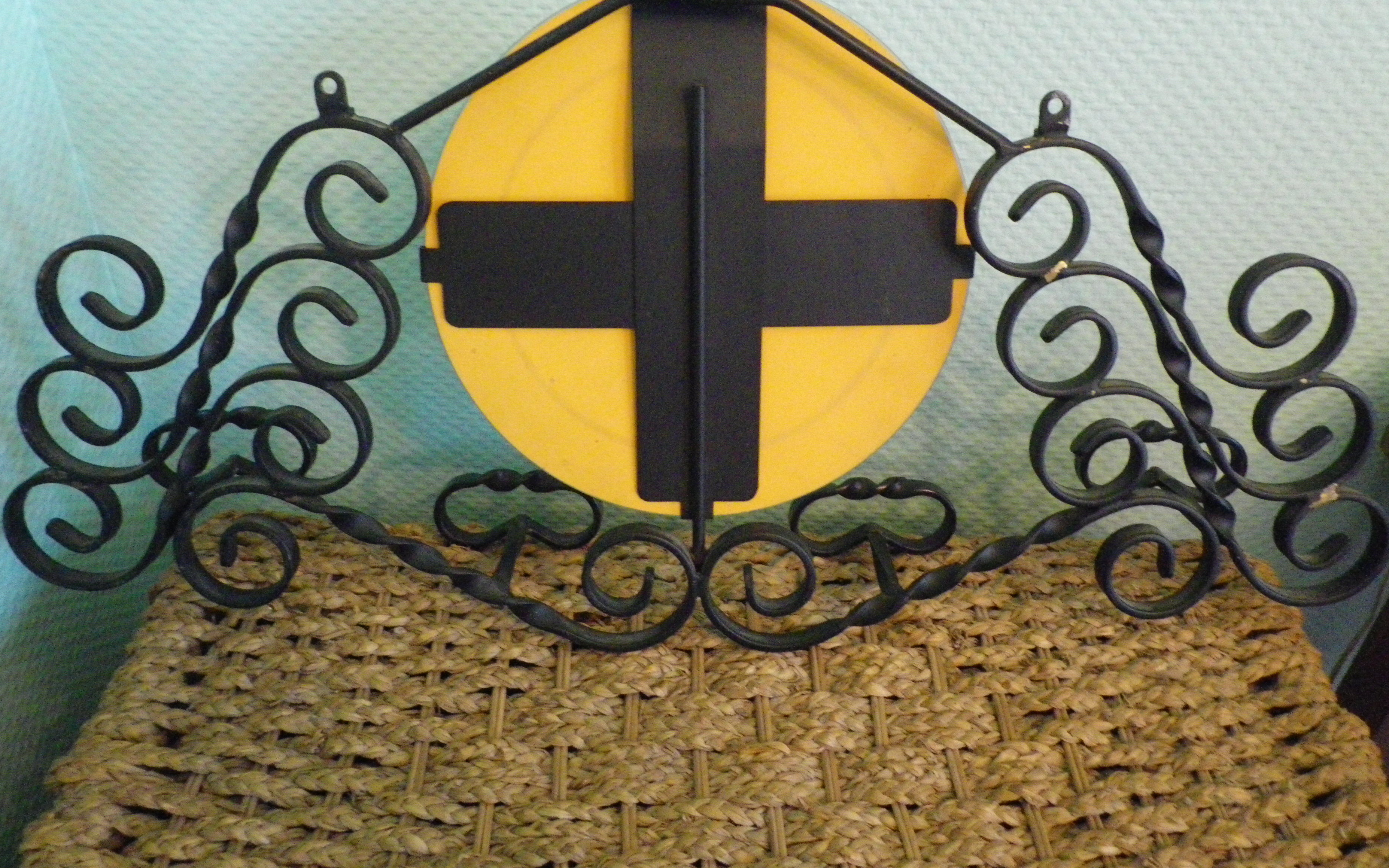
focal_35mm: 32
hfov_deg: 59.7
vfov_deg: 39.4
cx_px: 691
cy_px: 391
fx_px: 1211
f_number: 2.6
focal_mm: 4.9
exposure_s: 1/20
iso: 800
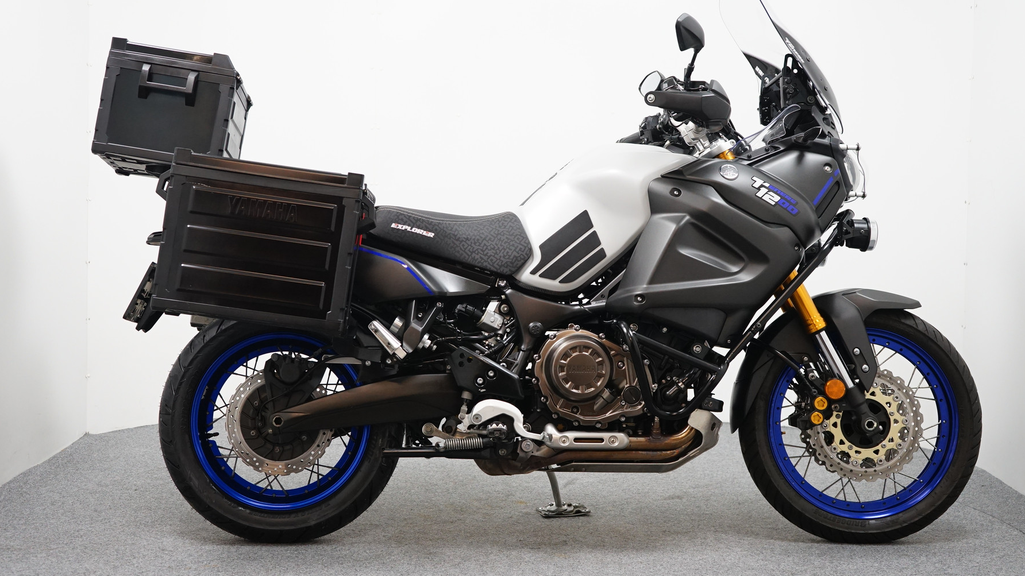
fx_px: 1440
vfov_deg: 22.6
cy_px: 265
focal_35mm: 53
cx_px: 508
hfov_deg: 39.2
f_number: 4.5
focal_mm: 47
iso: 1250
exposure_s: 1/60
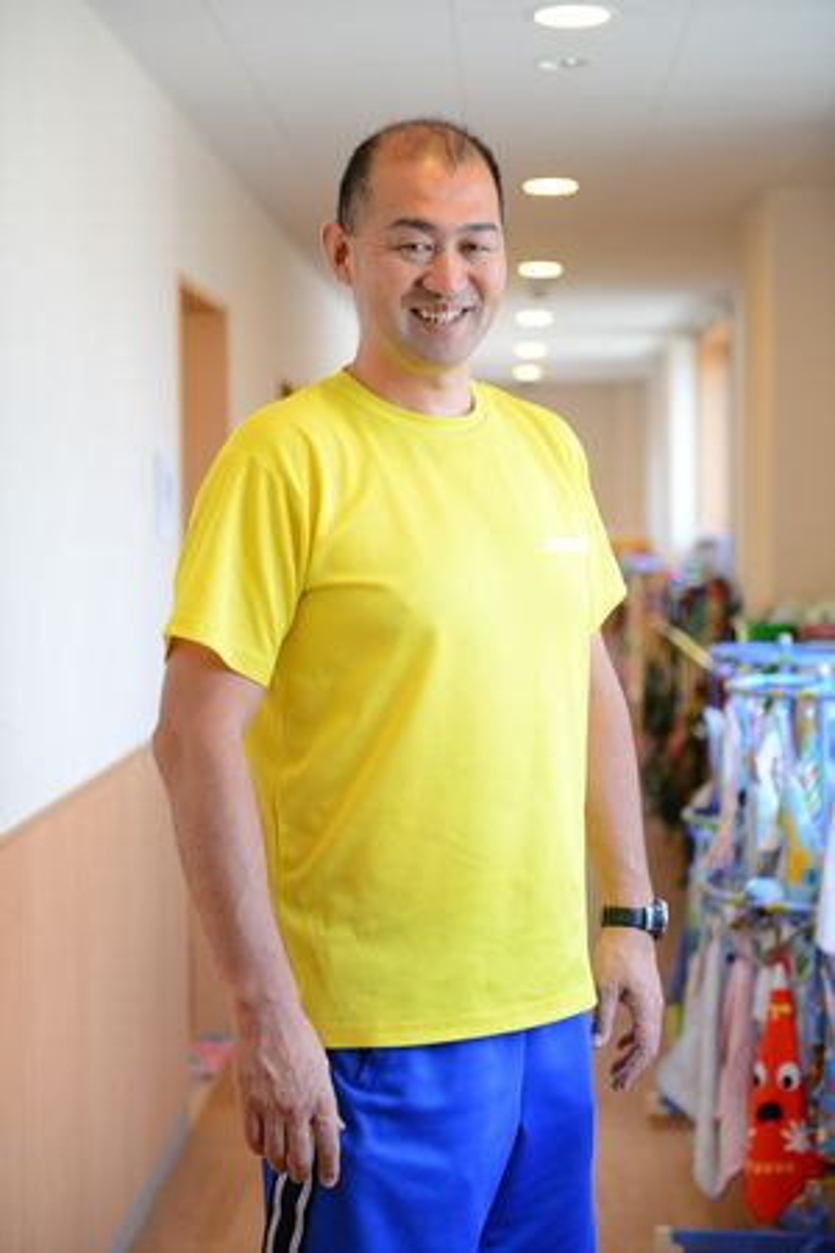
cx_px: 418
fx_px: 2157
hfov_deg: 21.9
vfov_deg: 32.4
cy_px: 626
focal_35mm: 62
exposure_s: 1/400
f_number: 2.8
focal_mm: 62
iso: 800
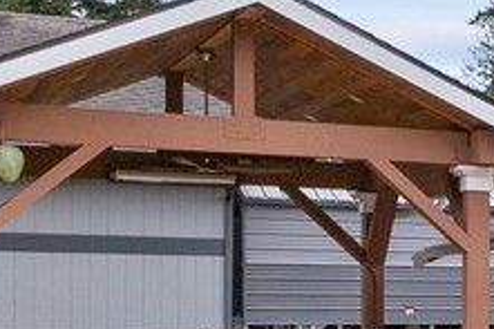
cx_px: 1396
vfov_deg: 11.0
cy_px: 348
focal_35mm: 123
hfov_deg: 11.5
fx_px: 1687
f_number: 9
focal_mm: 16
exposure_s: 1/400
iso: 320
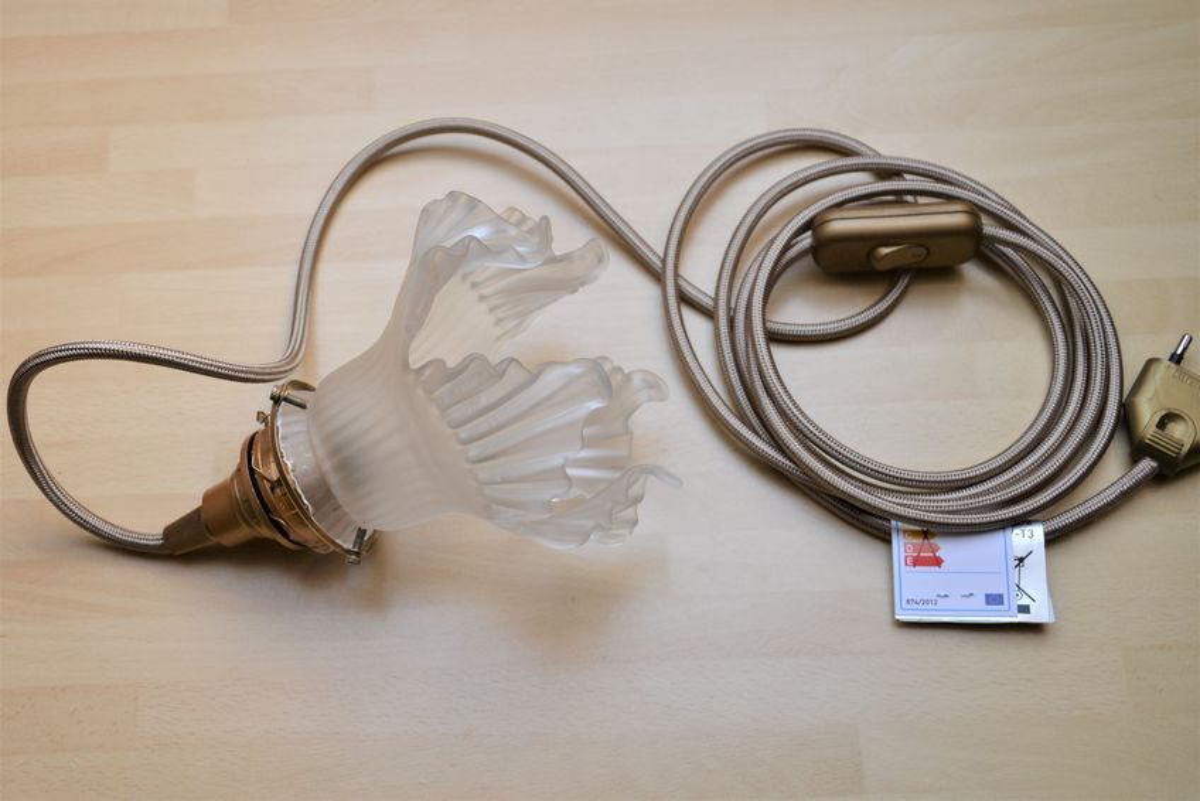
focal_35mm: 42
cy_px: 400
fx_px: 1400
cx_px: 600
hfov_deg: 46.4
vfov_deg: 31.9
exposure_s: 1/80
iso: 400
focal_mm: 28
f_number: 4.2
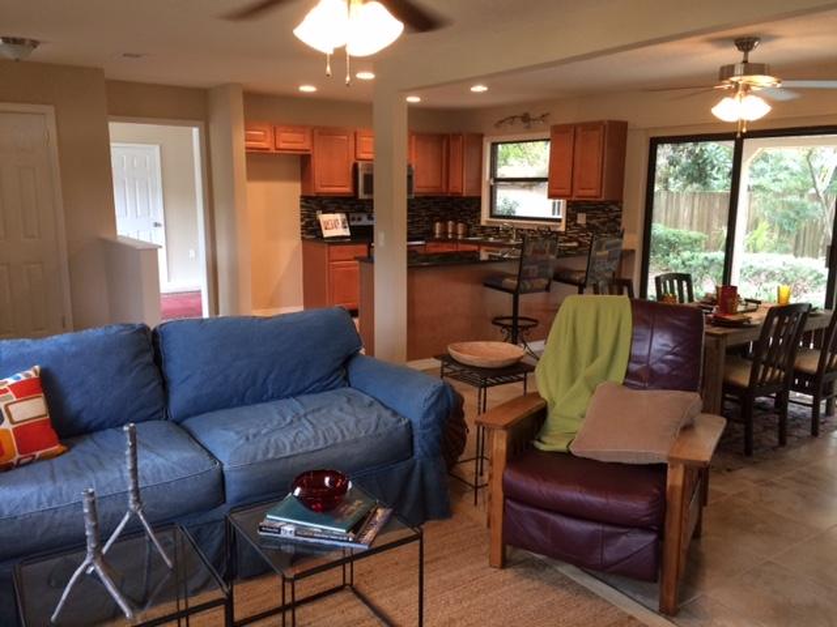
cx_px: 418
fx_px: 701
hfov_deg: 61.7
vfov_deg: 48.2
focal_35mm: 29
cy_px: 314
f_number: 2.2
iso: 125
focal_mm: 4.15
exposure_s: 1/30
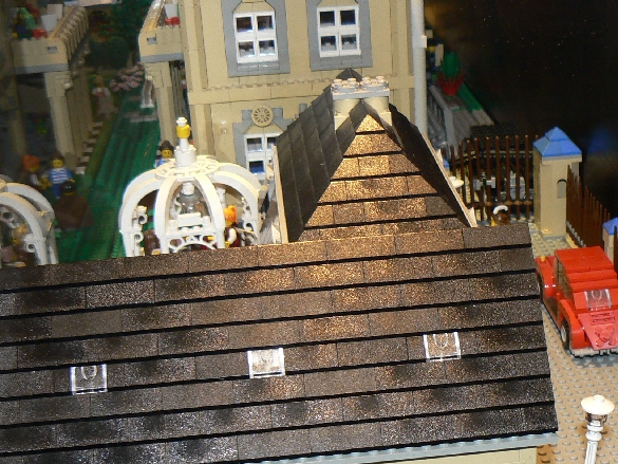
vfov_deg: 23.1
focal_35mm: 63
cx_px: 377
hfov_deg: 30.6
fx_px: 1125
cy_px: 349
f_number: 2.8
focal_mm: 6
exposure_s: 1/30
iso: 100
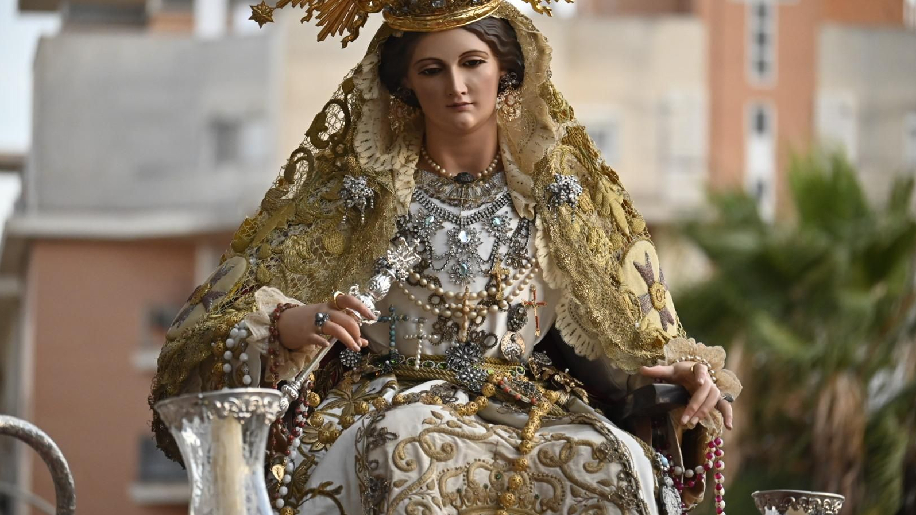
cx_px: 458
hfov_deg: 8.0
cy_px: 215
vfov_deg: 4.5
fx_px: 6509
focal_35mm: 268
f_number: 5.6
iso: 1600
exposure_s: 1/320
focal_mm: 170
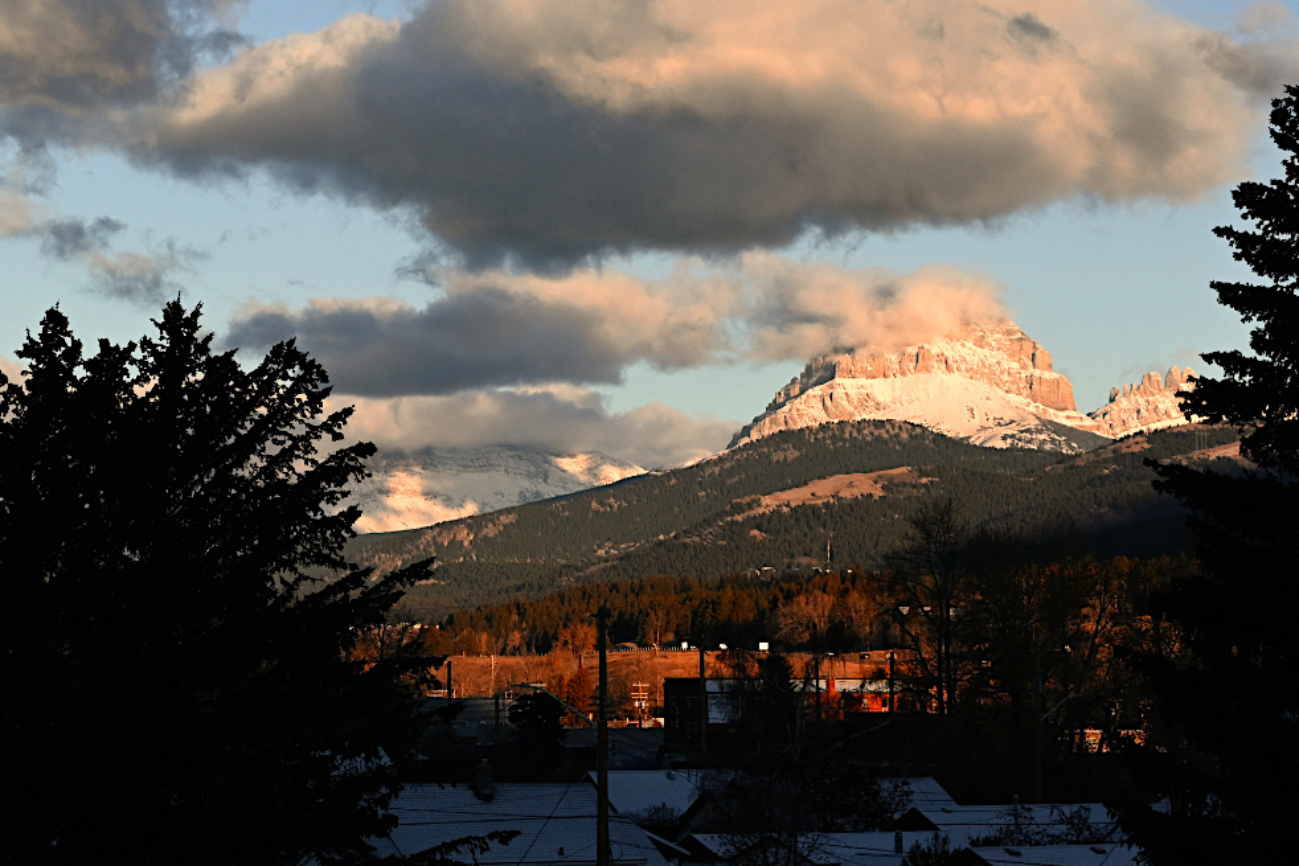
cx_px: 651
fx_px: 3969
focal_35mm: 110
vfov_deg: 12.4
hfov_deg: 18.6
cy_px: 208
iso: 400
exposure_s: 1/250
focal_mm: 48
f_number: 11
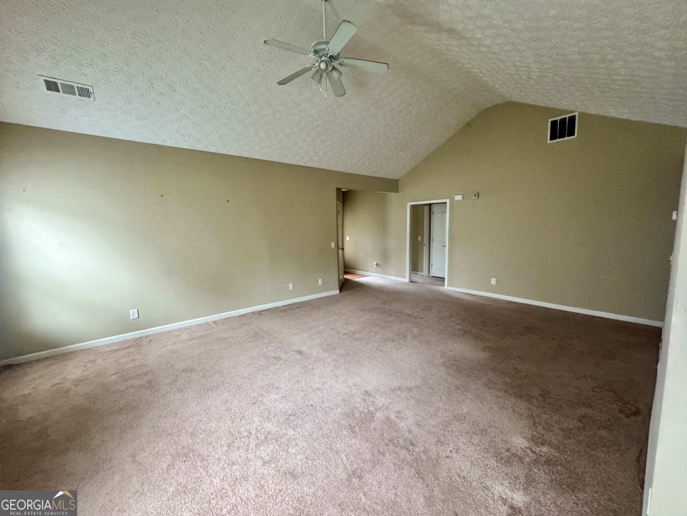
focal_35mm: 14
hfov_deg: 102.1
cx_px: 344
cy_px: 258
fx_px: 278
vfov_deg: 85.7
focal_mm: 2.22
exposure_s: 1/60
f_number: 2.2
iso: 1000
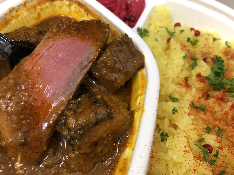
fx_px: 189
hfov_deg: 63.4
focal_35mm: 28
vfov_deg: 49.7
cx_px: 117
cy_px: 88
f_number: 1.8
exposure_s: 1/25
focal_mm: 3.99
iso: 32
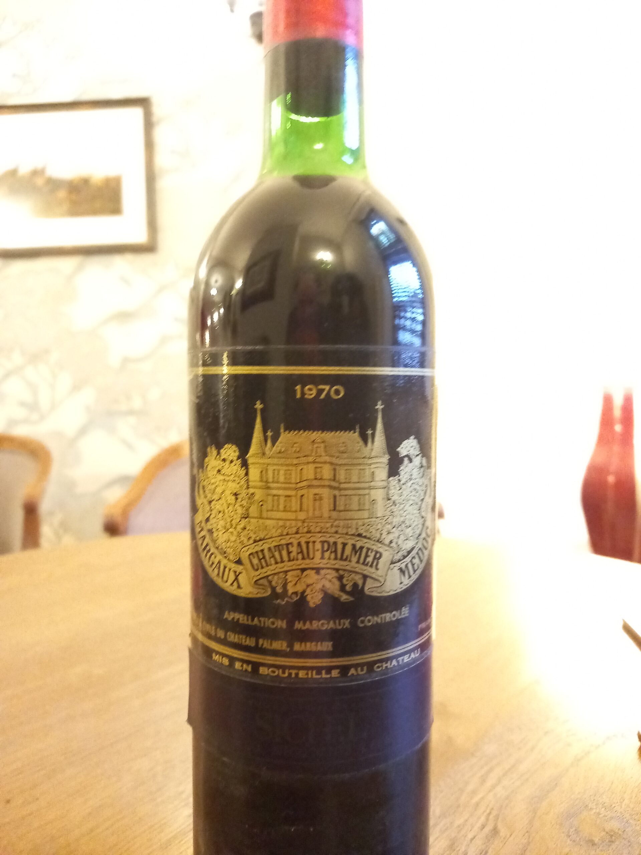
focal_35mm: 25
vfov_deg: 69.4
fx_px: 617
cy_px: 428
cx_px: 320
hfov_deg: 54.9
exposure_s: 1/15
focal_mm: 4.6
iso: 1250
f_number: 2
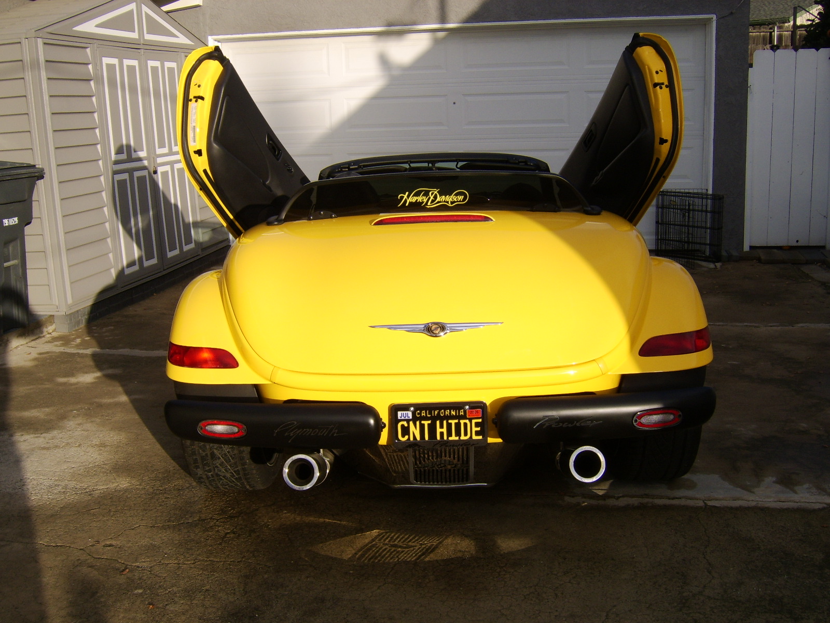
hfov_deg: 58.4
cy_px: 312
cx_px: 415
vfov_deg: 45.4
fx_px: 743
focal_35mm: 31
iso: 71
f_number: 6.7
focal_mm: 8.13
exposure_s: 1/353
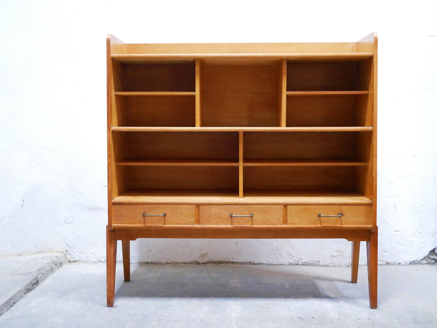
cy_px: 164
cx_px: 218
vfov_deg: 36.0
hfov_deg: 46.8
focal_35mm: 40
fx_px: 505
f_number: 1.7
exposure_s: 1/60
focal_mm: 20
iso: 2000
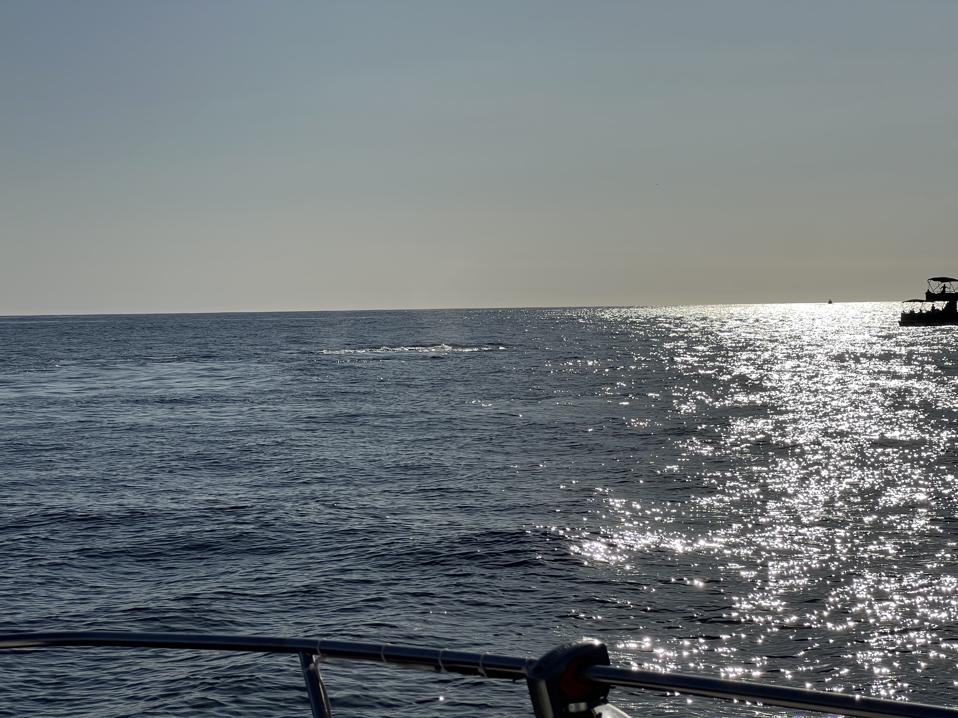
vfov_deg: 19.1
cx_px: 479
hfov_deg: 25.3
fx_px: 2131
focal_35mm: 77
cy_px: 359
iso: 20
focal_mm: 9
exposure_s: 1/4065
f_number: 2.8
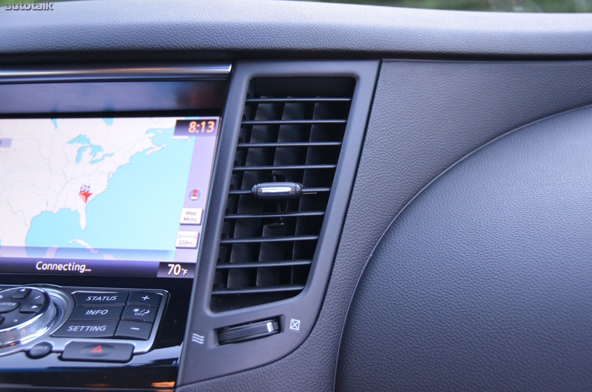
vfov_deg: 21.5
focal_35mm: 63
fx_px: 1034
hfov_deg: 32.0
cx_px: 296
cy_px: 196
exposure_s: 1/125
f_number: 4.5
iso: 1600
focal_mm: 42
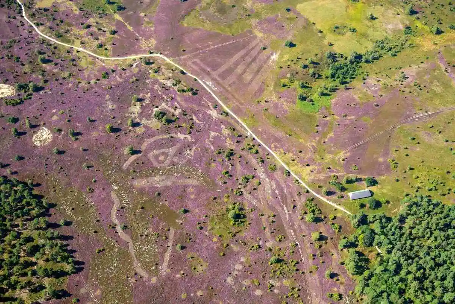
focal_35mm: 48
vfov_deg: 28.1
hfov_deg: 41.1
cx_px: 228
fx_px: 607
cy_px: 152
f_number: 5.6
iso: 500
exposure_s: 1/1250
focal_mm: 32
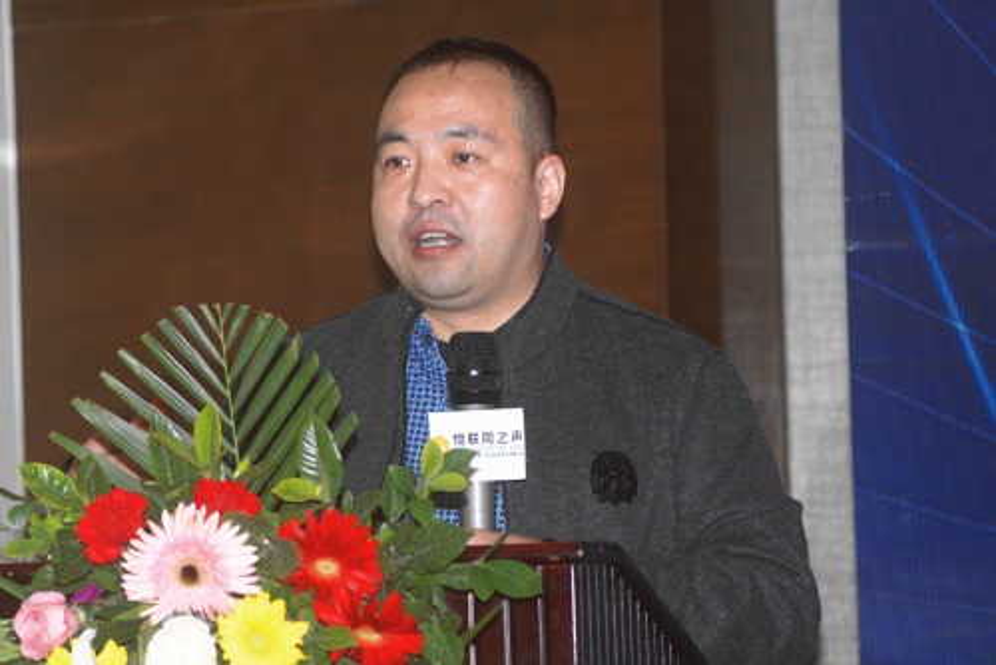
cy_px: 332
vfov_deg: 6.1
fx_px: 6228
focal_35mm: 225
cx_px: 498
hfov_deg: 9.1
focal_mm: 150
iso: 400
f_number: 5.6
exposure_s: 1/125
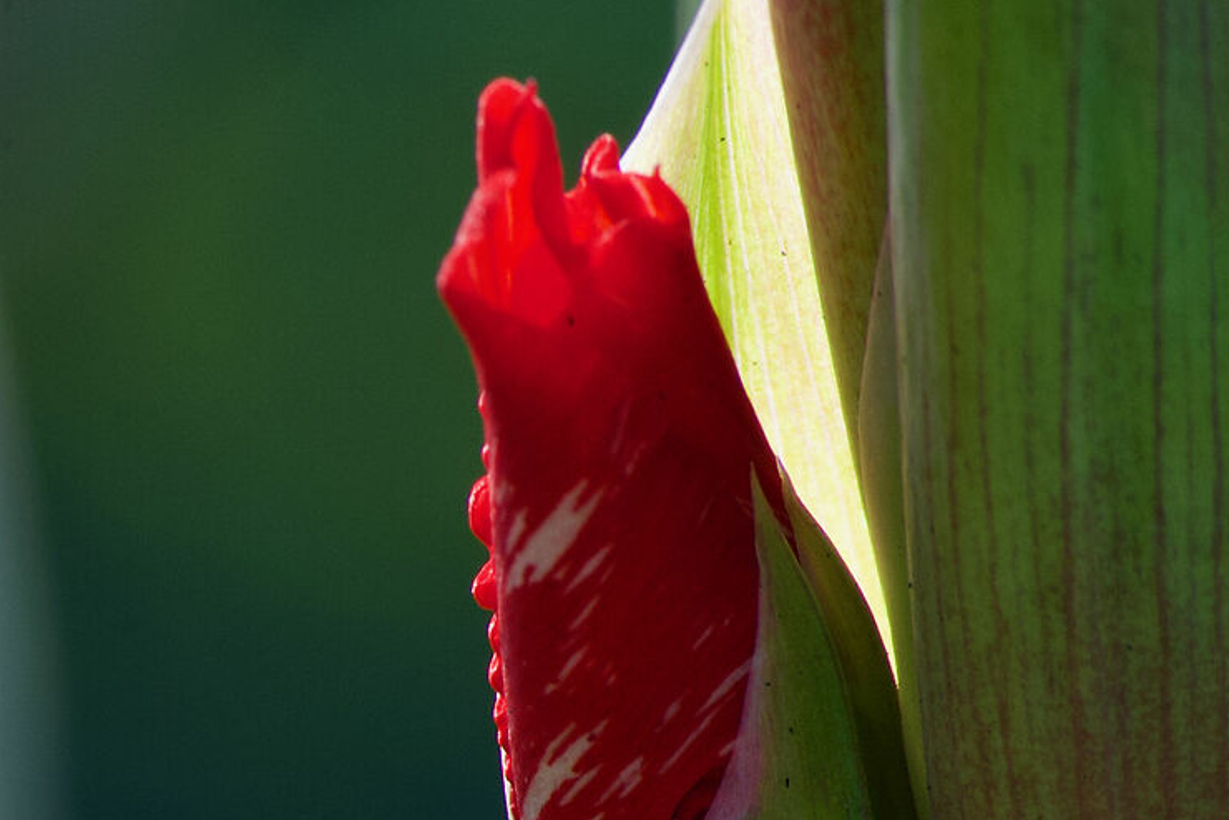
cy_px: 866
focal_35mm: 681
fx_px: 23256
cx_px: -394
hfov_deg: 3.0
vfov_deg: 2.0
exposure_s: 1/180
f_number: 11
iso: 400
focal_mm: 210
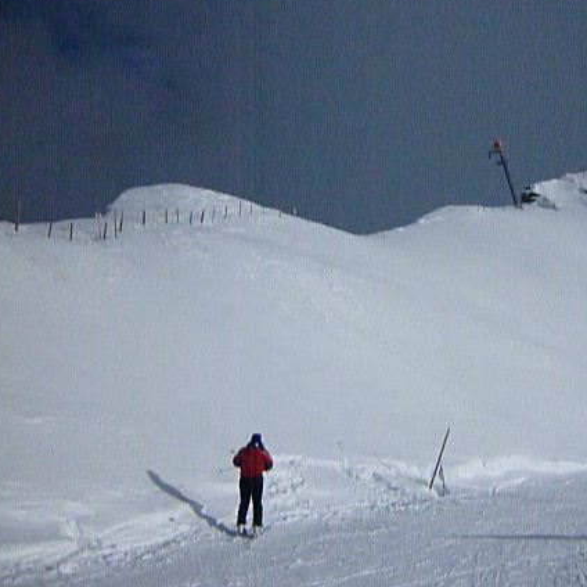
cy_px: 278
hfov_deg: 37.5
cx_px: 433
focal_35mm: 44
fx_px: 844
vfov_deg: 38.3
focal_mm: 5.5
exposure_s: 1/4000
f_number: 8
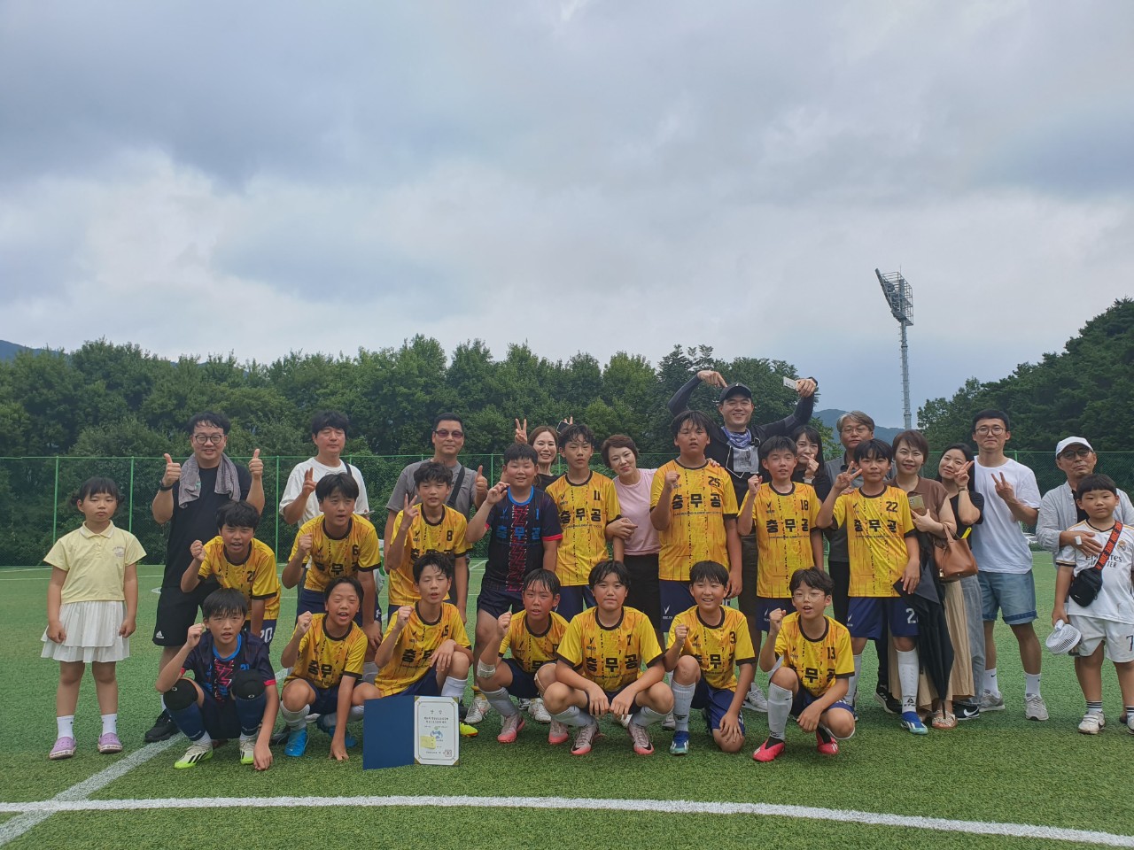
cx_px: 567
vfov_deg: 53.1
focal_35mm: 26
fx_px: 852
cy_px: 425
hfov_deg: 67.3
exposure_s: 1/556
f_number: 2.4
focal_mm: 4.3
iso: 50
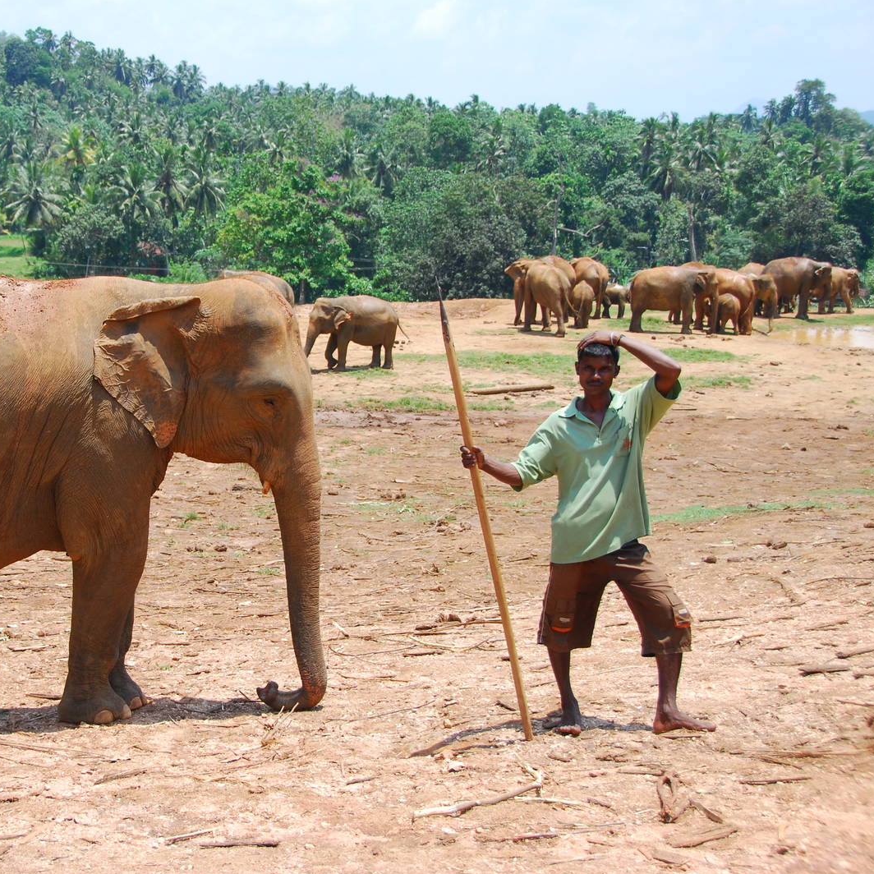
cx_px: 239
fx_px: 1589
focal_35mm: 56
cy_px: 437
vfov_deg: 30.7
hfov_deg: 30.3
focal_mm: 29
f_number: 5
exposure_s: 1/250
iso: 200
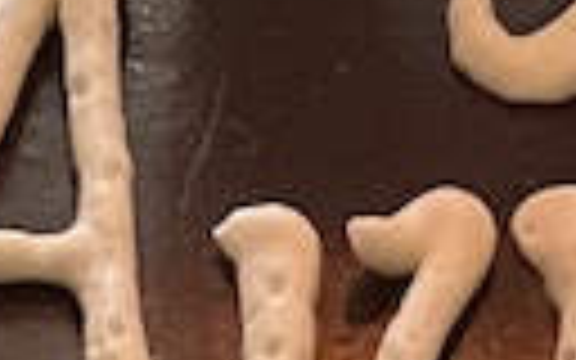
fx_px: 12794
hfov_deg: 2.6
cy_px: -1656
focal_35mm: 815
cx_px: 1120
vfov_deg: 1.6
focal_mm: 9
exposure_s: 1/114
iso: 250
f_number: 2.8
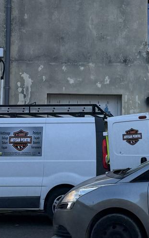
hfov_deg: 13.3
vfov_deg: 21.1
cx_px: 130
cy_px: 76
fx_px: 636
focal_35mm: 98
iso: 100
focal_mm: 6.76
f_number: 1.78
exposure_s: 1/3584
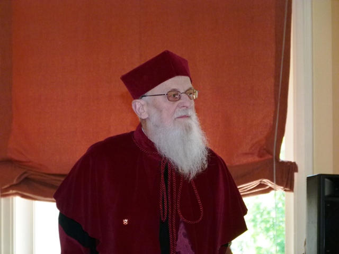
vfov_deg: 6.6
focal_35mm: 224
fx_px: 2194
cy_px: 127
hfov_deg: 8.8
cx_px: 170
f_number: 3.9
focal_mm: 40.2
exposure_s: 1/60
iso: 320
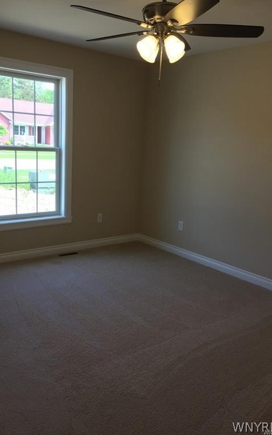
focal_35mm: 31
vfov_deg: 61.2
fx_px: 368
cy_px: 218
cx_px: 127
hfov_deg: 40.6
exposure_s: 1/60
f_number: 2.2
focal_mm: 4.15
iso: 32
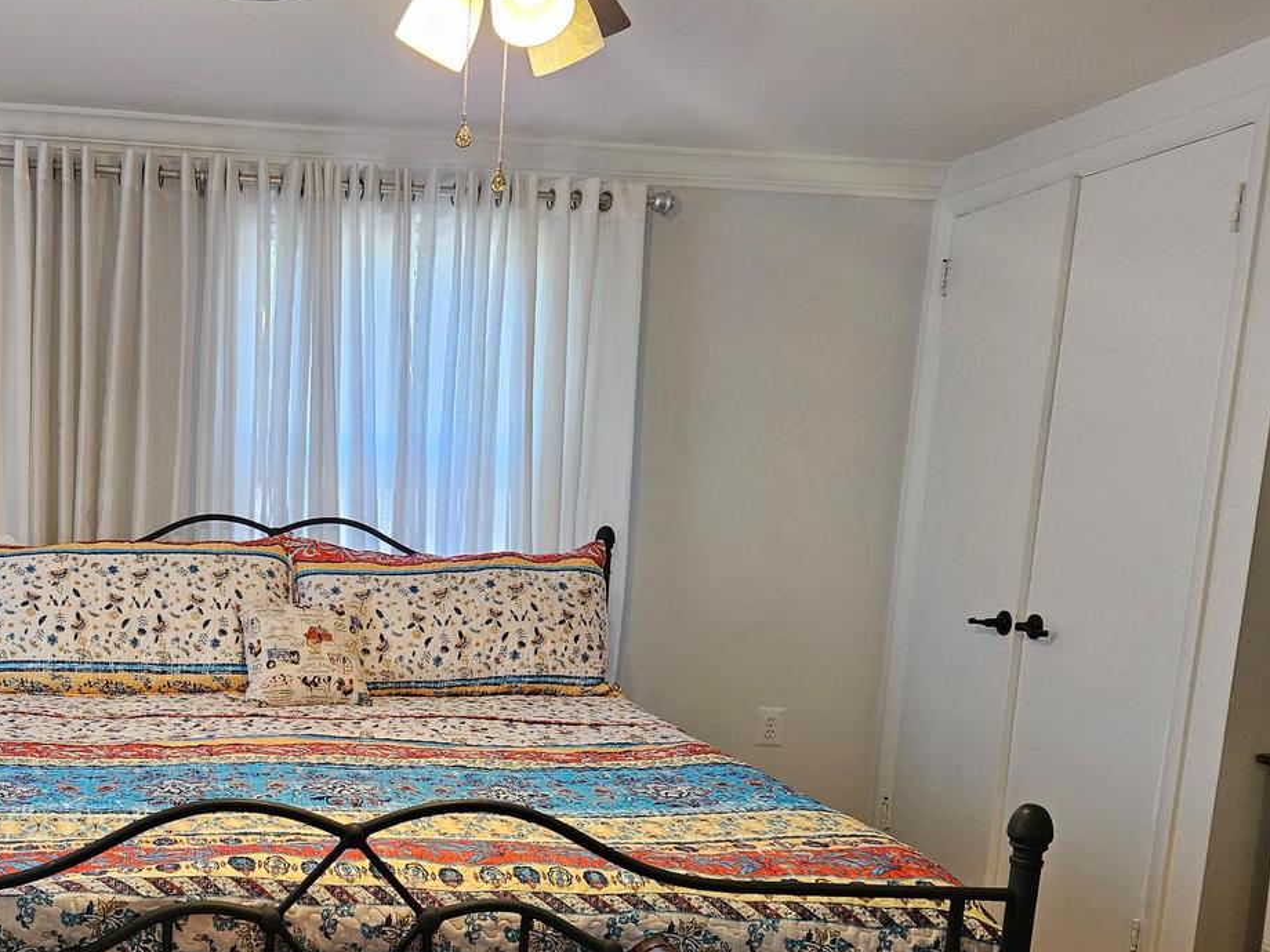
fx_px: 1321
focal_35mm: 36
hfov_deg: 49.6
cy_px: 671
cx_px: 345
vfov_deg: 39.0
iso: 400
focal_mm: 5.4
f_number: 1.8
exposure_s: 1/120
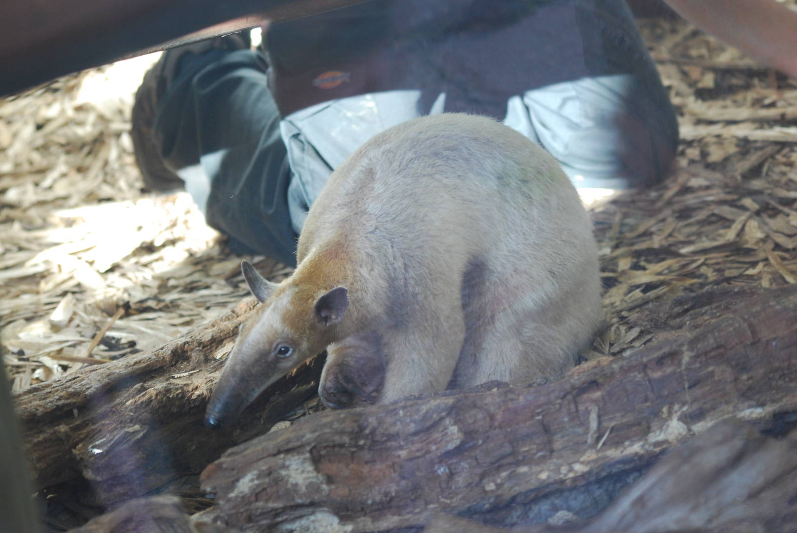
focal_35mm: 165
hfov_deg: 12.4
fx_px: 3657
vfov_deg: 8.3
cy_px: 266
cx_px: 398
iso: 400
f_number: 4.2
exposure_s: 1/60
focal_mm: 110
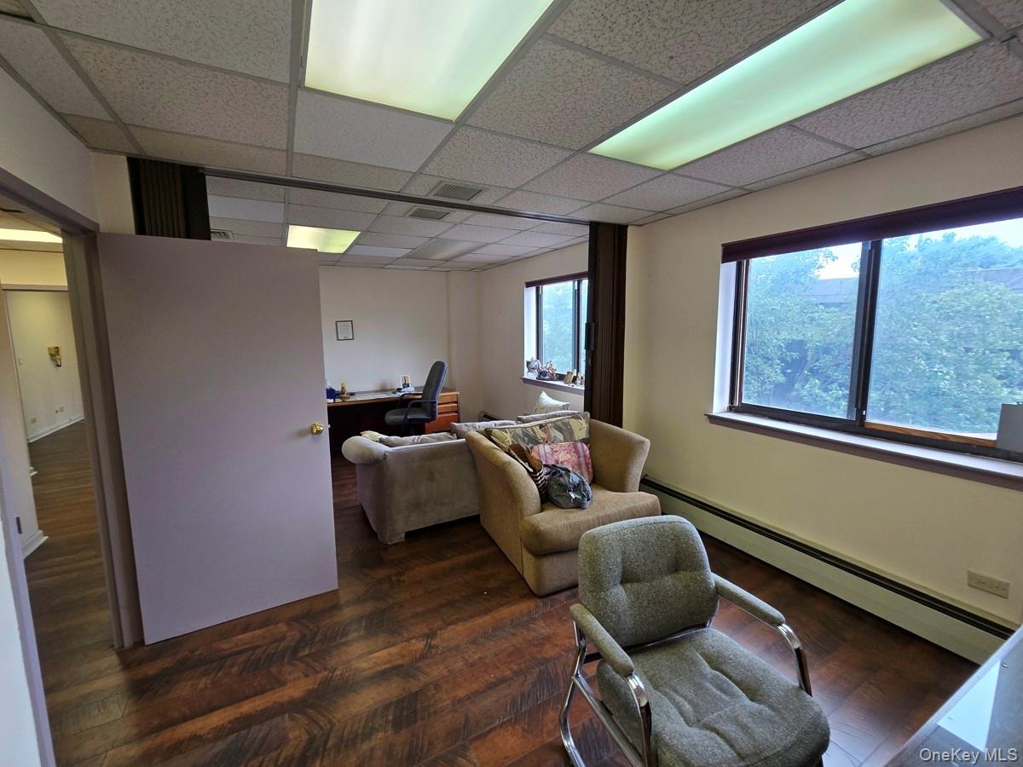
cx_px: 512
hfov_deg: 106.2
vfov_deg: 89.9
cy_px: 384
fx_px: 384
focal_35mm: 13
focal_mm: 2.2
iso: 80
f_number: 2.2
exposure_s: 1/120
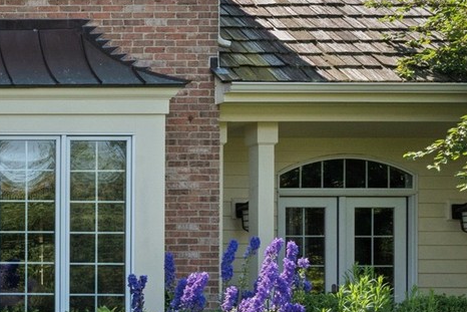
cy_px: 303
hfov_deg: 26.5
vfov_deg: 22.2
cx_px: -198
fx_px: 766
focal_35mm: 59
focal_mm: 17
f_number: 11
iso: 200
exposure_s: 1/250
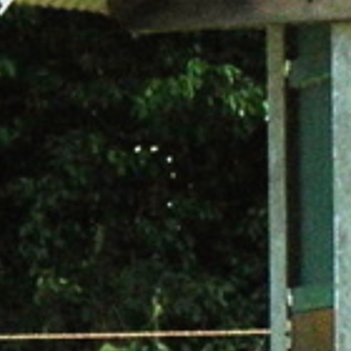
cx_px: 780
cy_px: 98
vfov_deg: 4.5
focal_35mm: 387
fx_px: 4440
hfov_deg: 4.4
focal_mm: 15.9
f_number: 4.8
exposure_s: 1/216
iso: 50
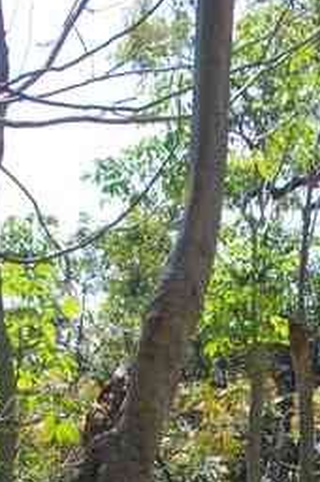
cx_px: 344
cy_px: 588
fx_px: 1725
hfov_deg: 10.5
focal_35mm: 129
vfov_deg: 15.3
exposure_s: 1/50
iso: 200
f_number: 11
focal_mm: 21.9
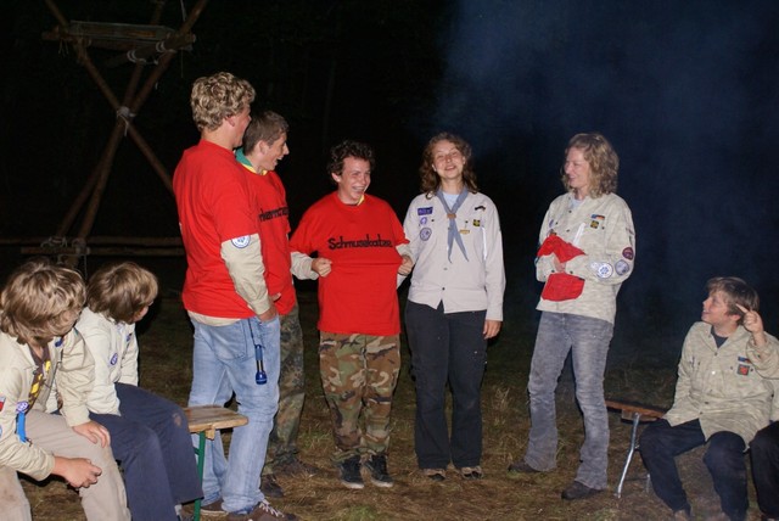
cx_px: 390
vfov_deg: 29.9
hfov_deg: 43.6
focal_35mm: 45
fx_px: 975
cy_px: 260
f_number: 5
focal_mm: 30
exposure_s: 1/60
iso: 400
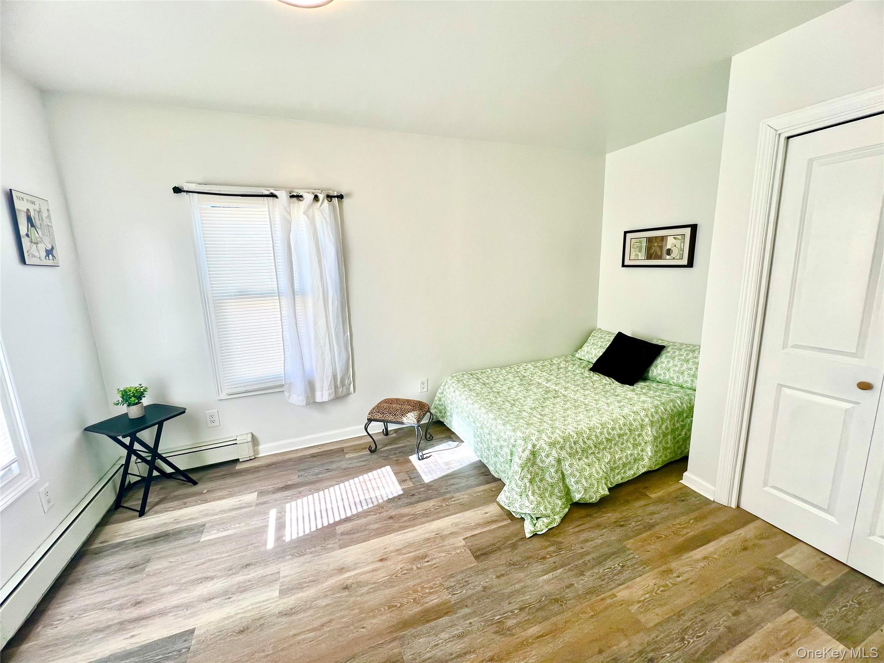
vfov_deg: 89.9
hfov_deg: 106.2
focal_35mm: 13
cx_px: 442
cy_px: 332
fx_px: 332
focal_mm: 1.57
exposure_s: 1/120
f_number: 1.8
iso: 40
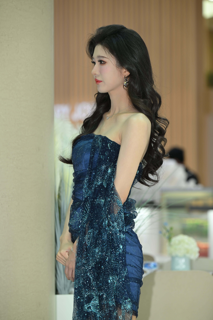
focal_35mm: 160
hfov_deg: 8.6
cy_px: 160
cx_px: 106
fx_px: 1420
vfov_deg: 12.8
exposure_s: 1/200
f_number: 4.5
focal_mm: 160
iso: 400
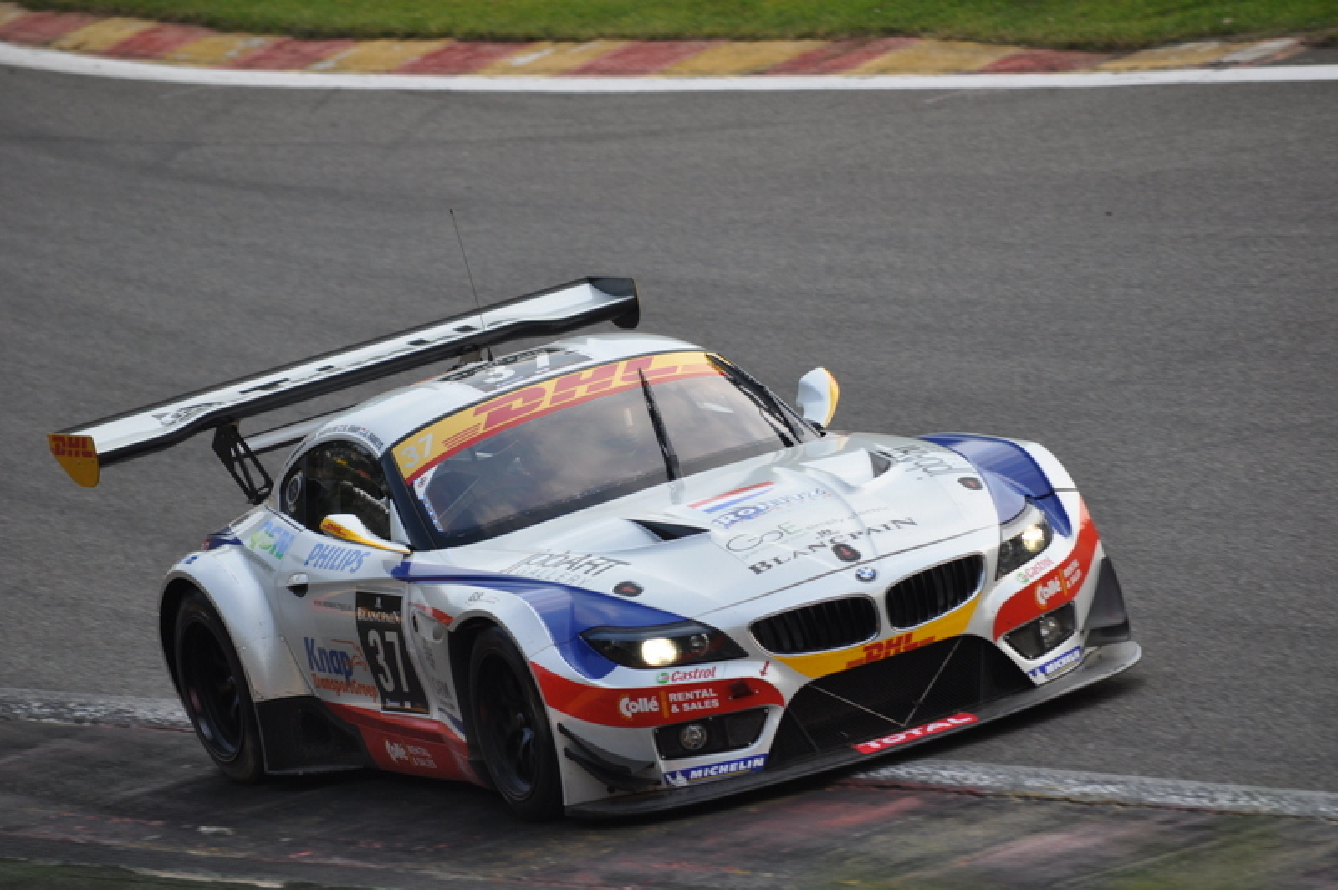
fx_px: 16711
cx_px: 669
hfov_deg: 4.6
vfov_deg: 3.0
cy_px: 445
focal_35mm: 450
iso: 320
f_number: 6.3
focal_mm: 300
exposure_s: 1/640
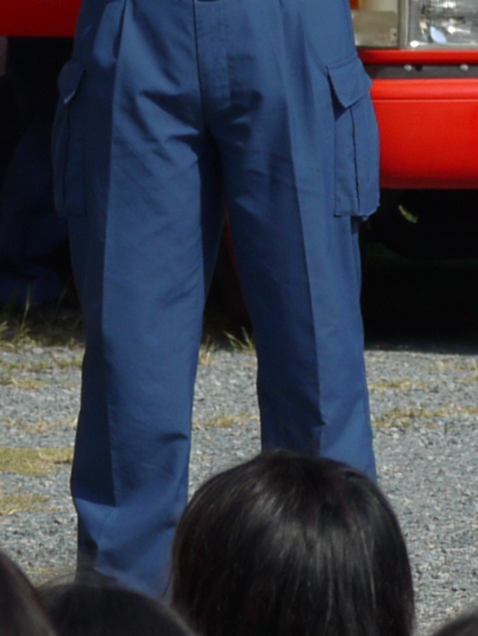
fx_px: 16100
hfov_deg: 1.7
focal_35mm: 875
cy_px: -109
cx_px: 270
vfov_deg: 2.3
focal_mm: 72
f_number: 6.3
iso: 100
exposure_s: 1/640
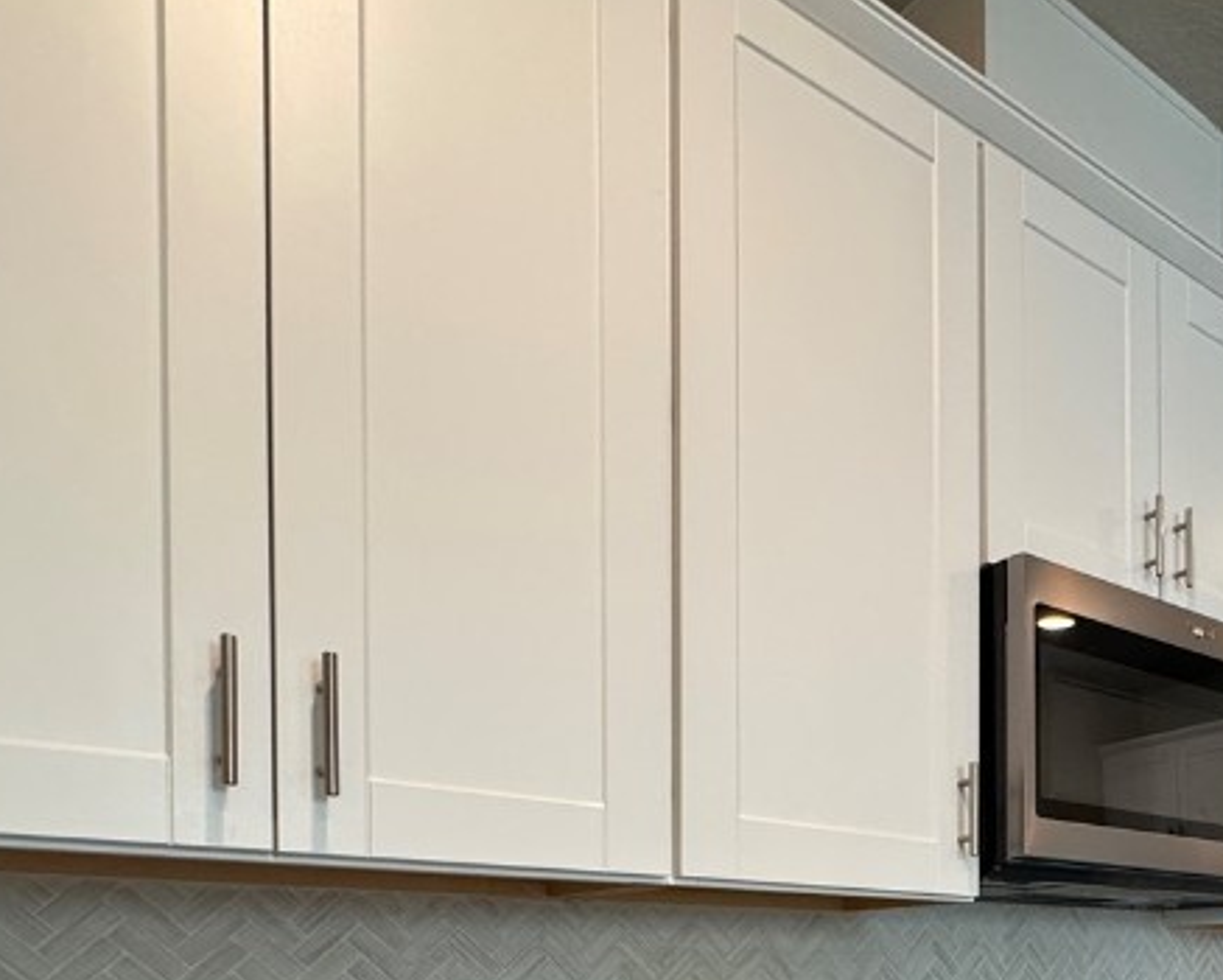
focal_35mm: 32
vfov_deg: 39.9
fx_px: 1159
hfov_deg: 51.0
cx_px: 1035
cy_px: 994
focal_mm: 2.22
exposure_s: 1/120
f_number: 2.2
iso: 320
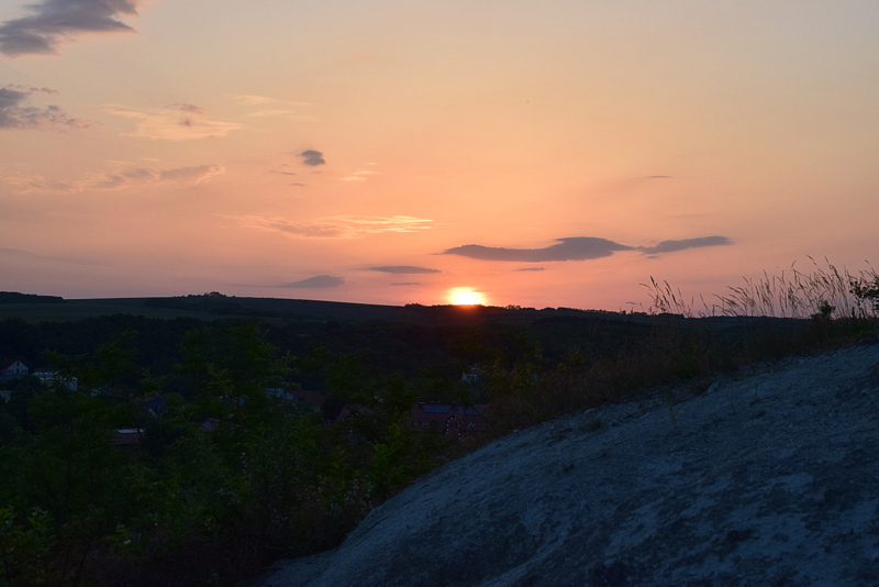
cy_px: 294
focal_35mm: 75
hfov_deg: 27.0
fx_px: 1832
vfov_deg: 18.2
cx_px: 440
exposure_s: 1/320
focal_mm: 50
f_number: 10
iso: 400
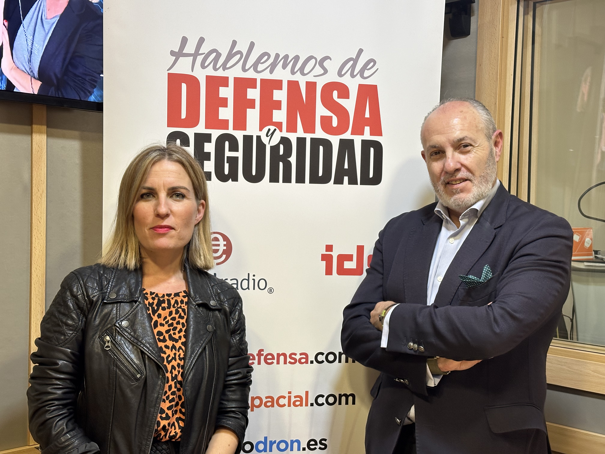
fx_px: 839
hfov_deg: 39.7
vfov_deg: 30.3
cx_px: 302
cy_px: 227
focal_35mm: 48
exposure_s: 1/50
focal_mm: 6.86
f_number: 1.78
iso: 160
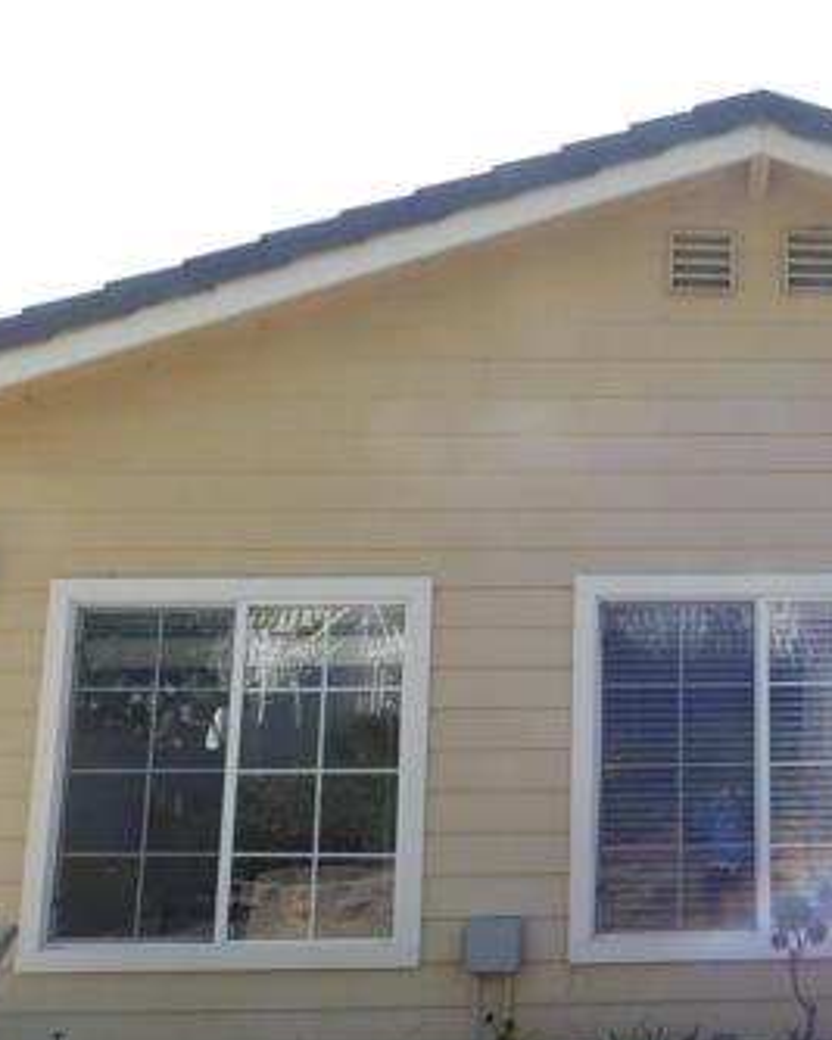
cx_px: 820
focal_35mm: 43
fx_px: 1324
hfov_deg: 32.3
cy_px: 529
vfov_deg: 42.9
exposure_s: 1/800
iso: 125
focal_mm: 4
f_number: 3
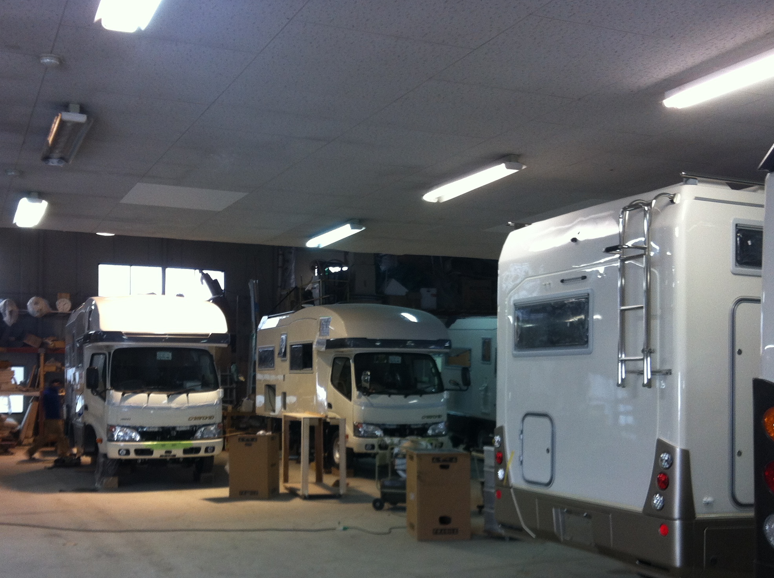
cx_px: 333
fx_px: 1027
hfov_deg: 41.2
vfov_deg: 31.3
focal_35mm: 46
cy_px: 355
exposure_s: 1/17
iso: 80
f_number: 2.8
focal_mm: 3.85
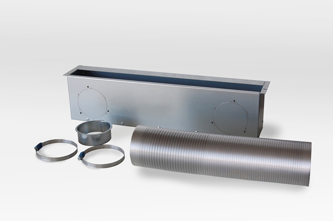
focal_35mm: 52
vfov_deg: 25.7
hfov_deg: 37.9
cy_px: 110
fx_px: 485
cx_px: 166
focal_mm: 35
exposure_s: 1/125
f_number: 5.6
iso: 400
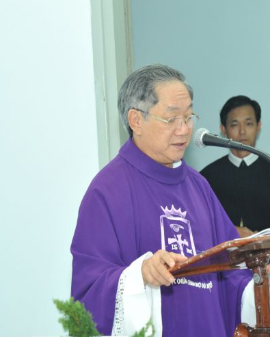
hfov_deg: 14.4
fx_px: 1068
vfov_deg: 17.9
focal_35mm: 107
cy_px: 170
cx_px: 163
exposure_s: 1/60
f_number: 4.5
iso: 1600
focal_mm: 75
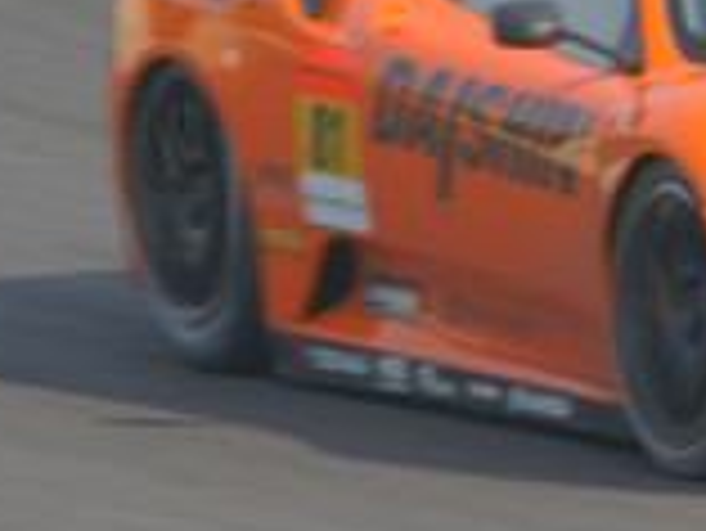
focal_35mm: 2354
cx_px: 724
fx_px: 48047
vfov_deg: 0.6
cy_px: -108
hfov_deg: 0.8
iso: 200
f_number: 16
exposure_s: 1/125
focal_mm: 400
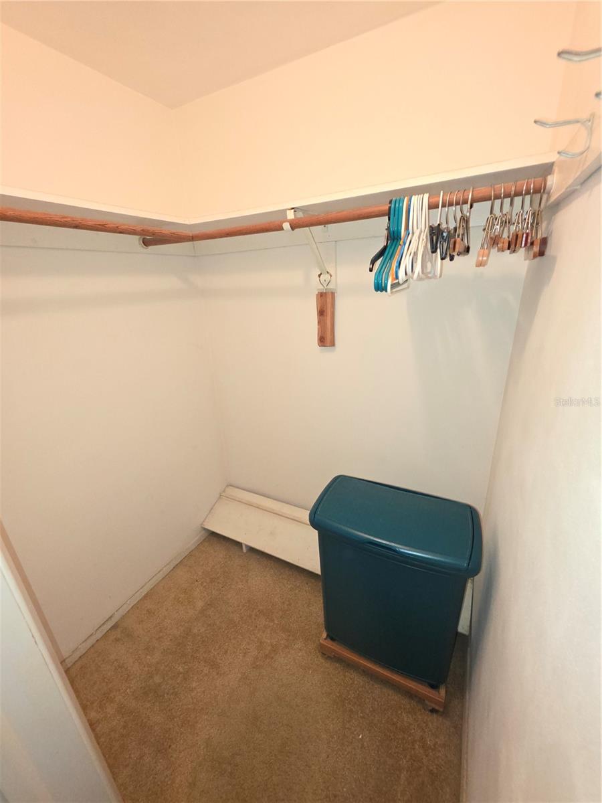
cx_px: 301
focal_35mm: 13
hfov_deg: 89.9
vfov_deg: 106.2
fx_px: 301
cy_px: 402
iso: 250
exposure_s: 1/60
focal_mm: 2.2
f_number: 1.9
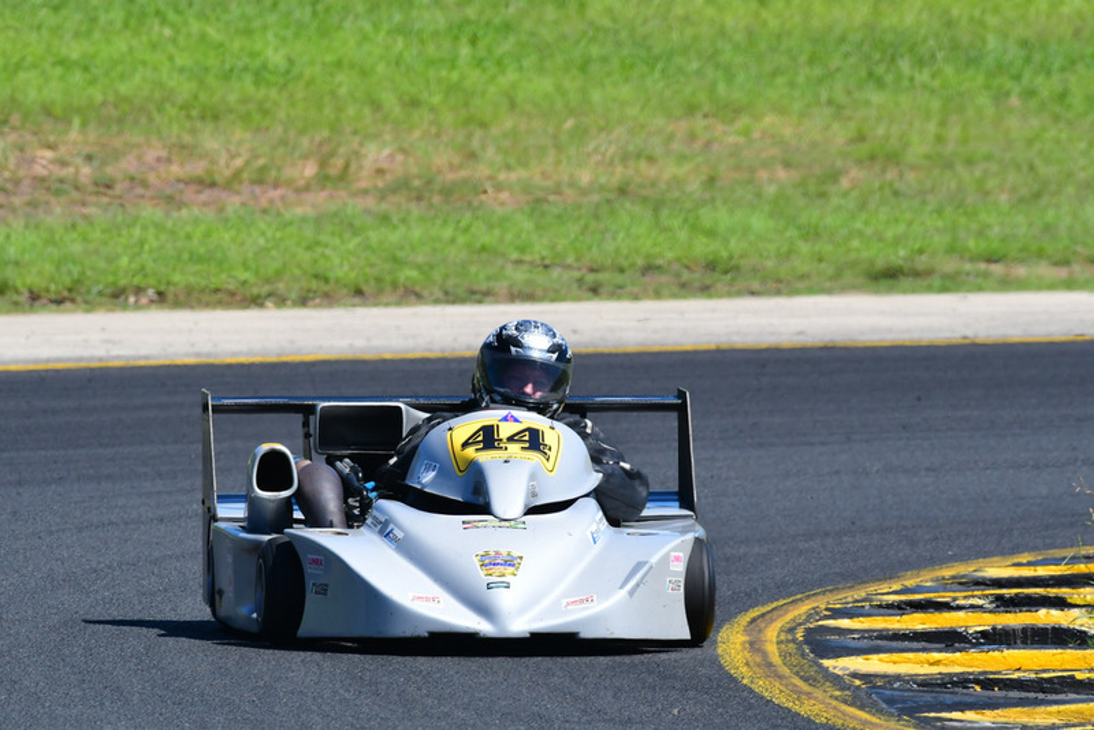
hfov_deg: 3.0
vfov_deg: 2.0
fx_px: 20975
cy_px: 365
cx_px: 547
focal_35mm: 690
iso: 500
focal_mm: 460
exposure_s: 1/640
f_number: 11
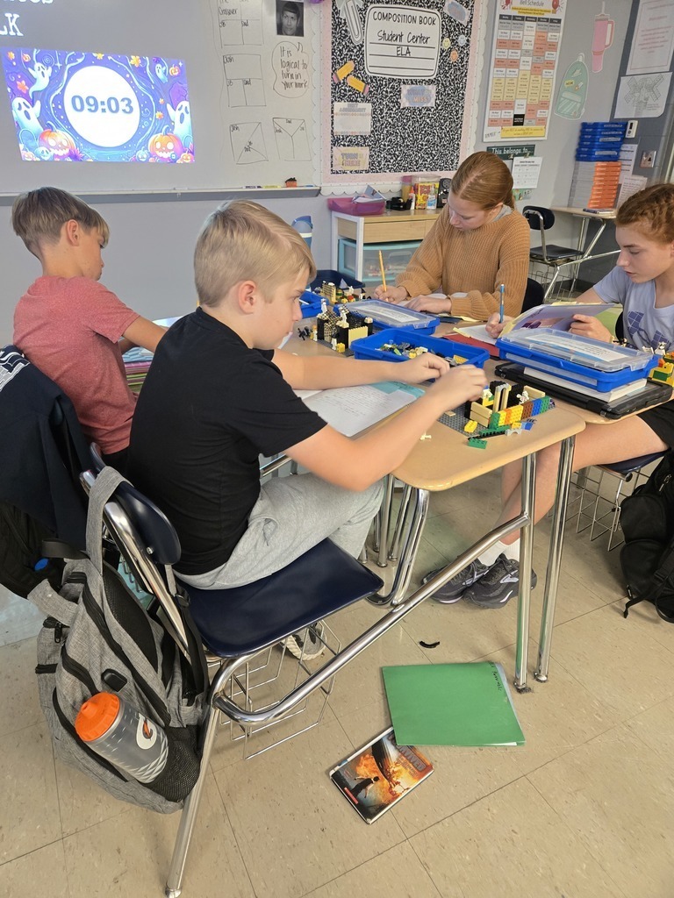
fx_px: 597
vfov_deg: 73.9
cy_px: 449
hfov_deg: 58.9
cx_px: 337
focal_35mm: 23
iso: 500
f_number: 1.8
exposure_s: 1/60
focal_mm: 5.4
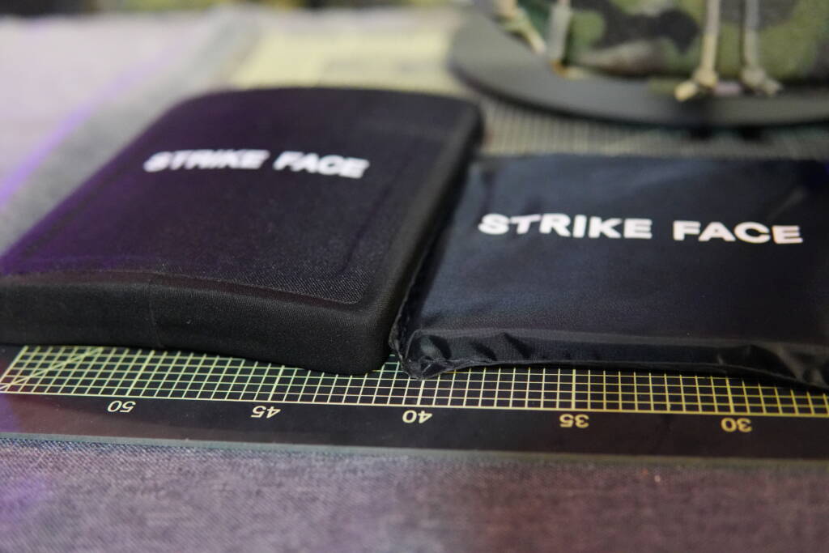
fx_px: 1036
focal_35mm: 45
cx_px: 414
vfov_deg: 29.9
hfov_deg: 43.6
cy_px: 276
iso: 6400
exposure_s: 1/160
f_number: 2
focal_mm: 30
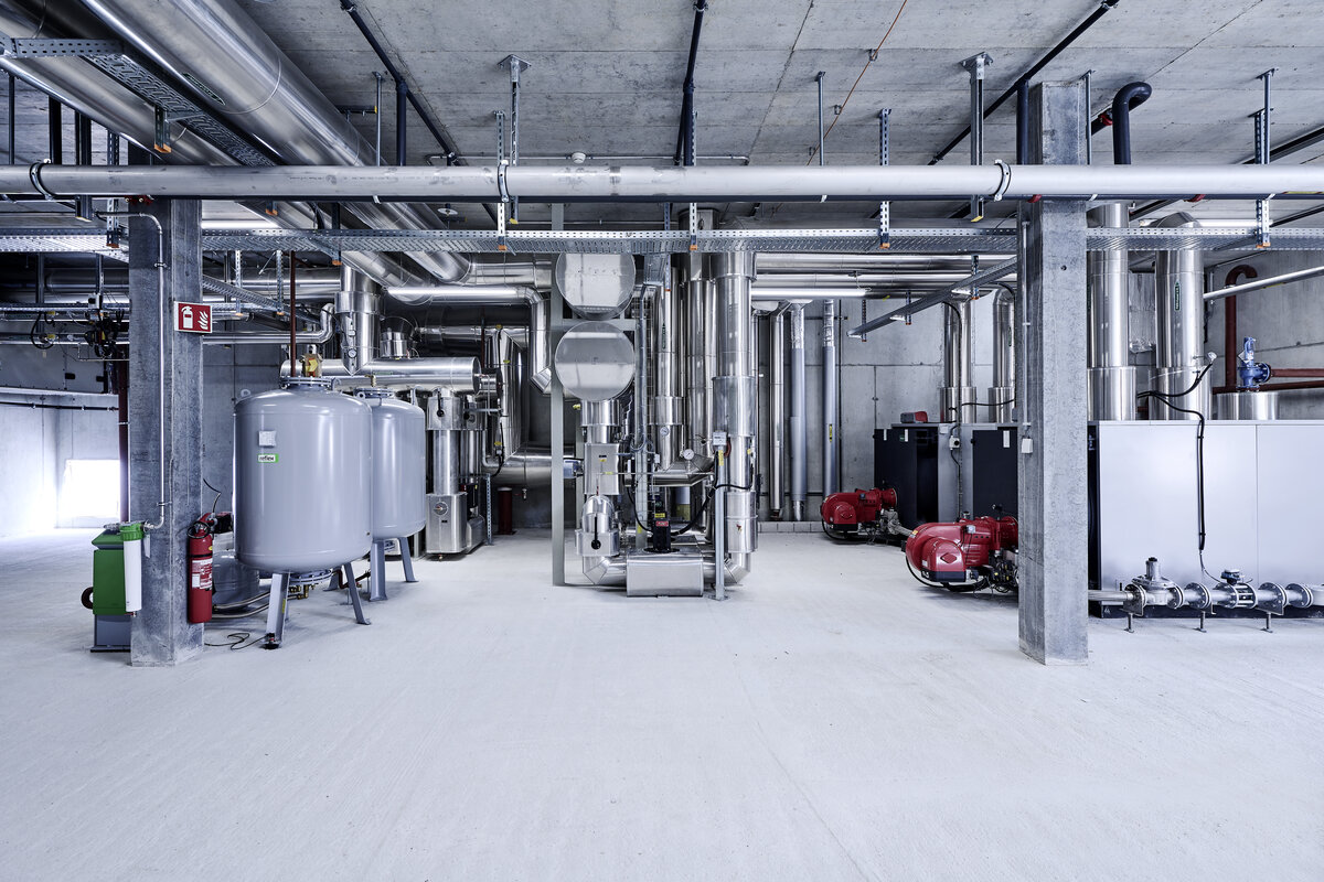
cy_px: 441
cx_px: 662
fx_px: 625
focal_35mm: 17
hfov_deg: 93.3
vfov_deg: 70.4
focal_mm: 17
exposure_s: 1/4
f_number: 7.1
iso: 100
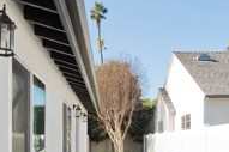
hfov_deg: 41.6
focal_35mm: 47
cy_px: 137
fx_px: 299
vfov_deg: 27.6
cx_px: 85
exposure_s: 1/640
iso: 400
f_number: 5.6
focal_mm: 14
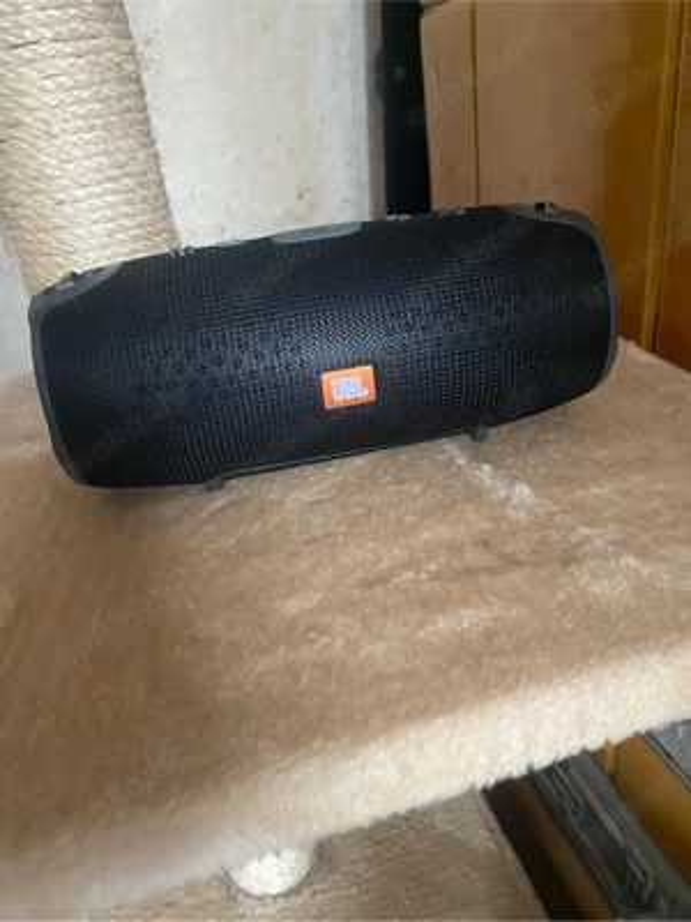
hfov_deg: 53.1
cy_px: 461
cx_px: 346
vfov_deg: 67.3
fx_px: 692
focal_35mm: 26
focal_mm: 4.25
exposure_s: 1/33
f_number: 1.8
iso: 640
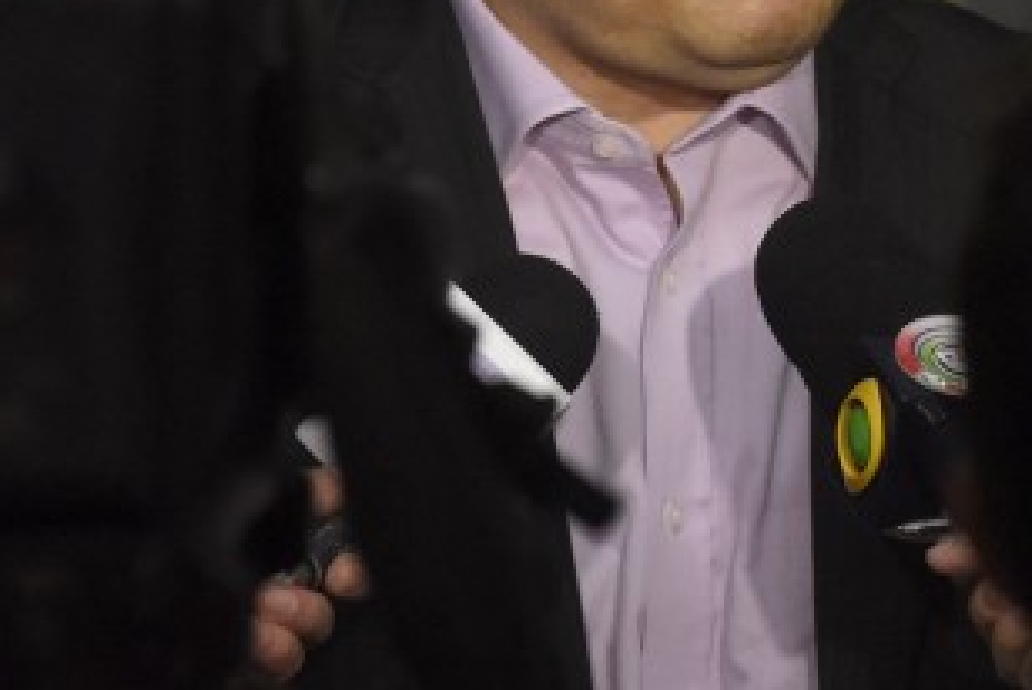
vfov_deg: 3.0
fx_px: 13342
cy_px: 80
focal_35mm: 465
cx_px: 1032
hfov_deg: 4.4
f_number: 7.1
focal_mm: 140
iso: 3200
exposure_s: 1/160
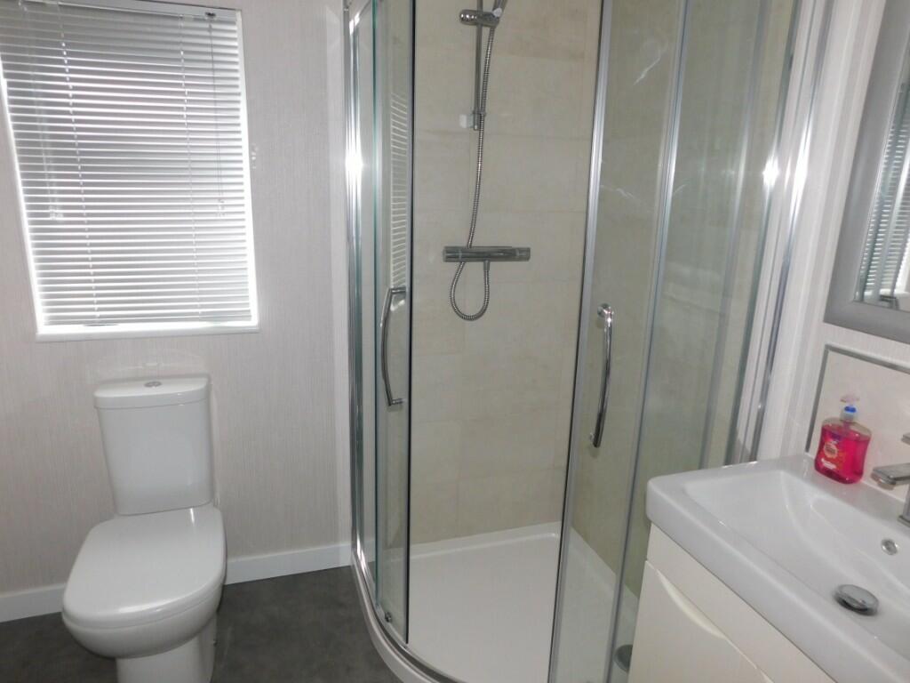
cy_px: 342
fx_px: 605
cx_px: 455
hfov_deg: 73.9
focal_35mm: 23
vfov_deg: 58.9
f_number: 3
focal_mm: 4
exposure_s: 1/30
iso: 200
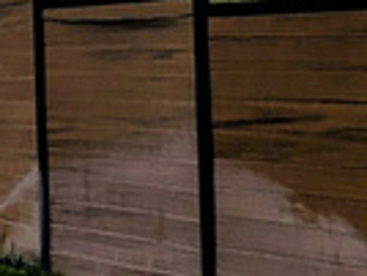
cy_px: 38
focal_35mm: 206
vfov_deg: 7.2
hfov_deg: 8.1
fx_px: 2188
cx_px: -750
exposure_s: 1/1376
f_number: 1.73
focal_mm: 4.38
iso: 61
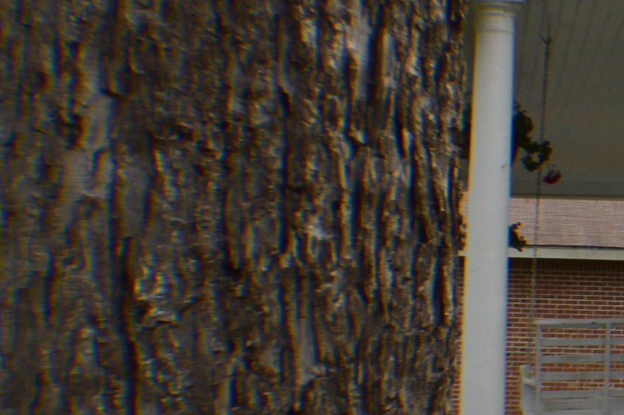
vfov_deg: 9.4
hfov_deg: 13.3
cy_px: 234
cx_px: 920
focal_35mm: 146
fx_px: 2529
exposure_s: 1/200
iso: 400
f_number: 10
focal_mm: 28
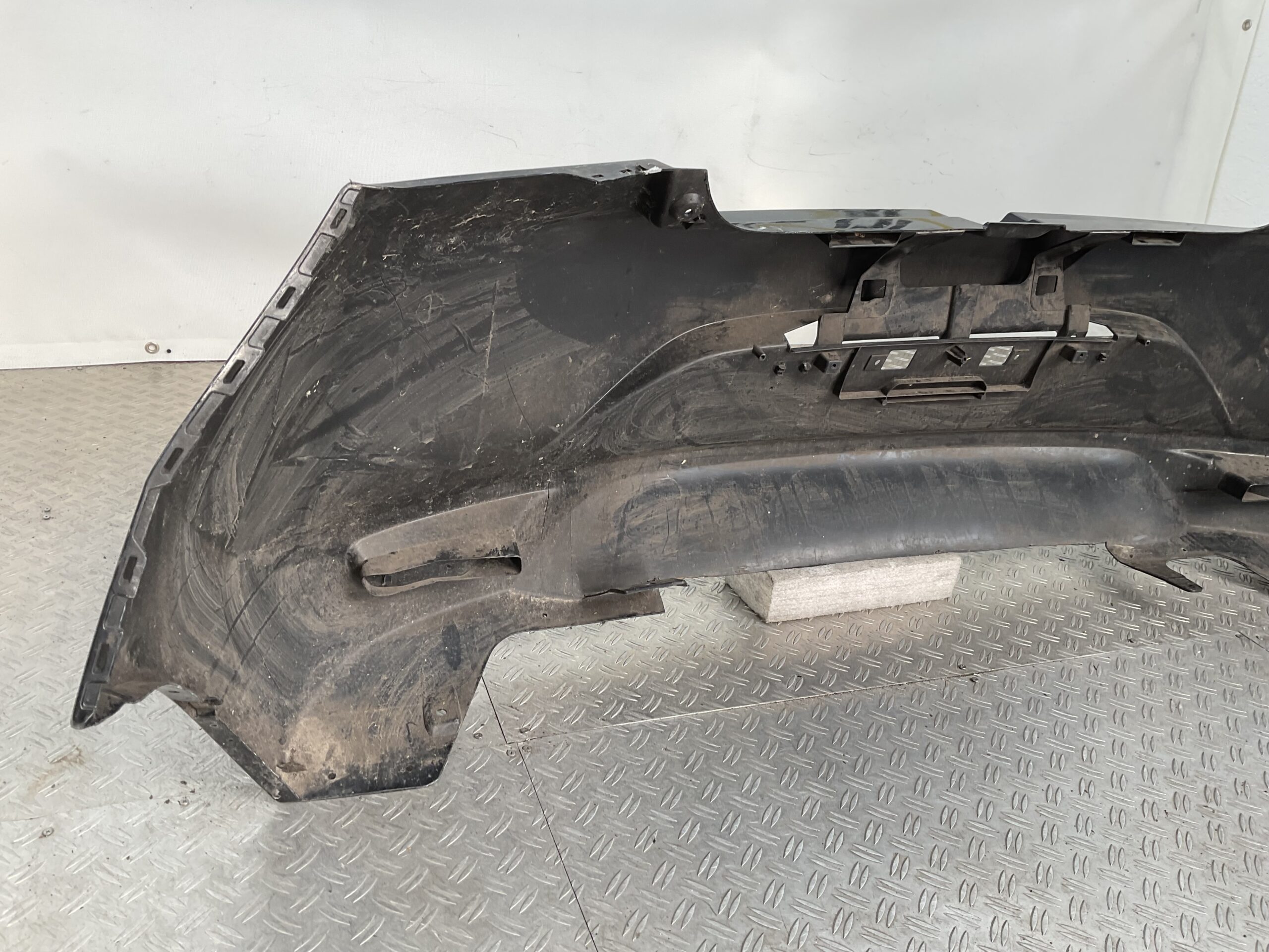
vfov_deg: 48.2
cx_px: 634
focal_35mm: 29
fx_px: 1063
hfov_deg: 61.7
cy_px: 476
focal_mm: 3
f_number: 1.8
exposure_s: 1/120
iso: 20
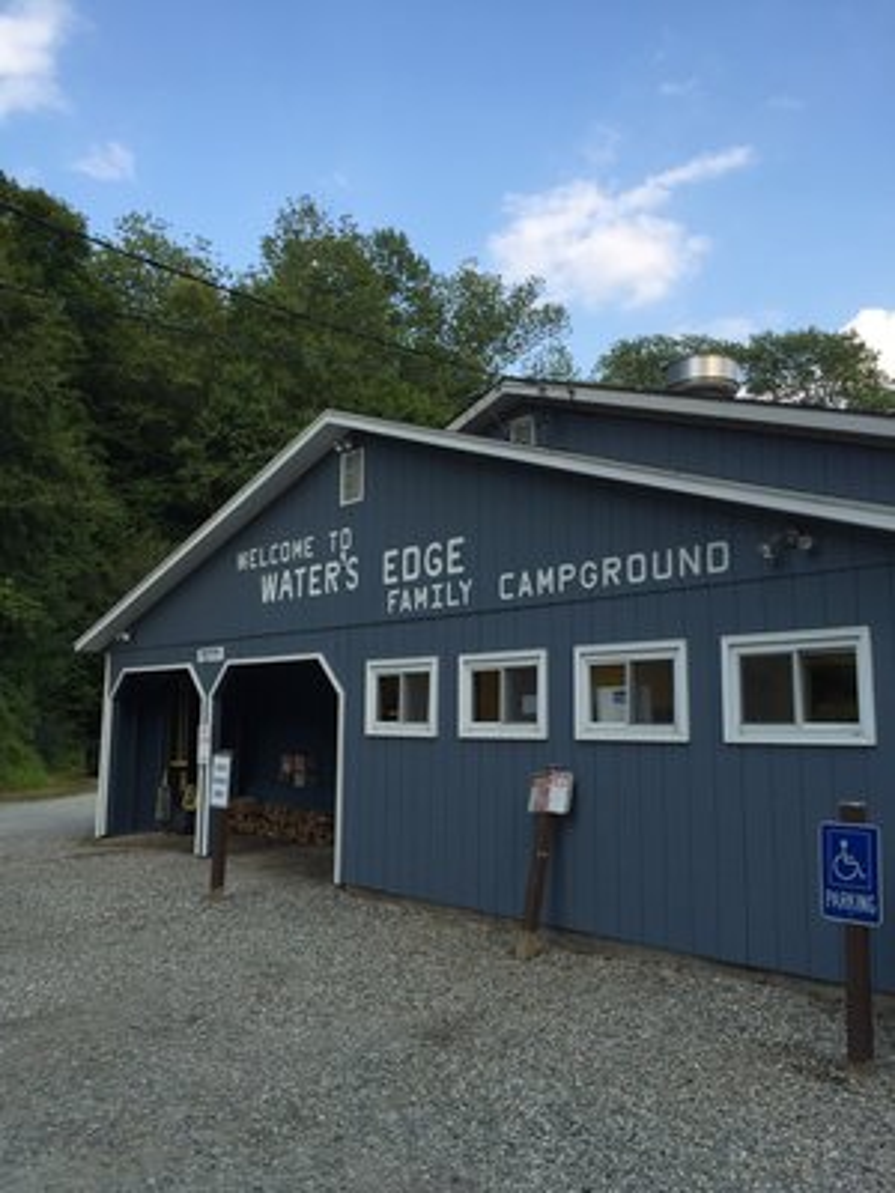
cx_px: 448
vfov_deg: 61.7
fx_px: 1000
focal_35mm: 29
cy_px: 596
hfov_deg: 48.2
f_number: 2.2
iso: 32
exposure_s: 1/599
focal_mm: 4.15
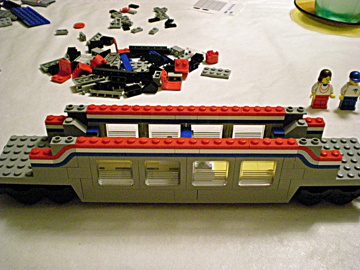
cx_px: 180
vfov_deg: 37.7
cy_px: 135
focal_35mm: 38
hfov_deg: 49.0
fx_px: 395
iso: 800
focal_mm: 6.3
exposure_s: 1/39
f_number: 3.1
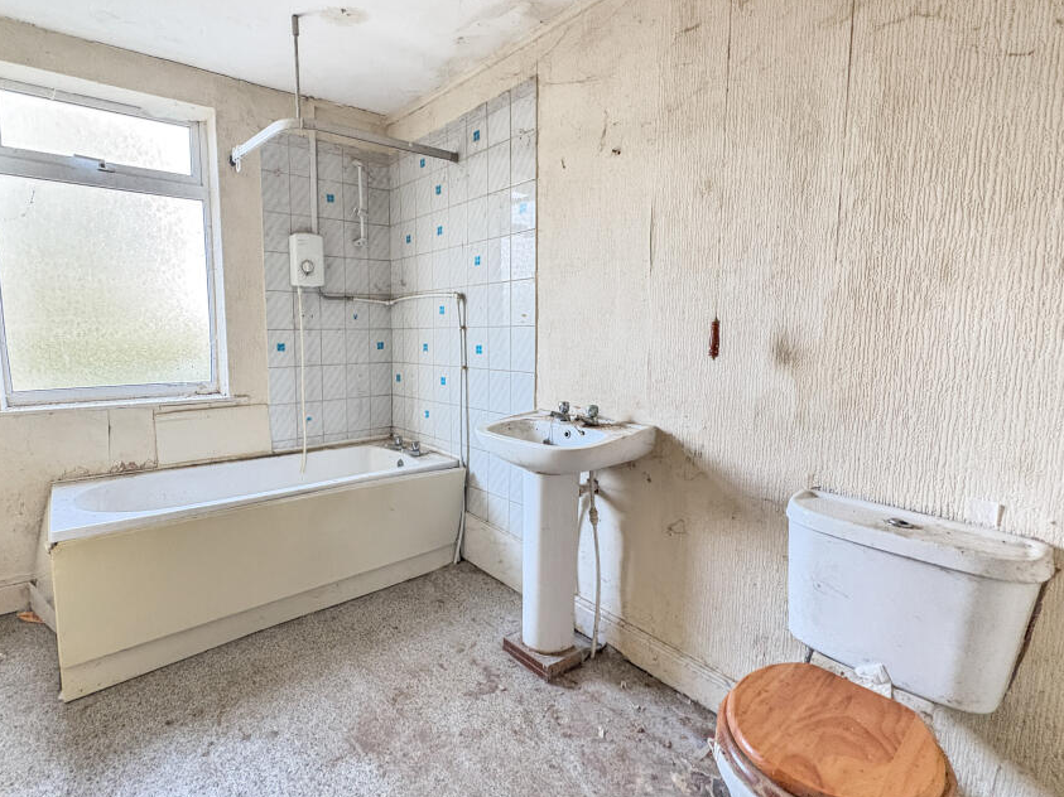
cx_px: 439
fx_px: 522
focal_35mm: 17
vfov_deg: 74.7
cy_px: 390
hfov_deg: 90.1
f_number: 2.2
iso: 500
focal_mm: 2.22
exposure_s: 1/60
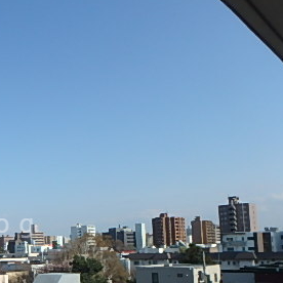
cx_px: -32
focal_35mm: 43
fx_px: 398
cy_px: 226
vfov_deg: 37.8
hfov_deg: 33.8
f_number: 6
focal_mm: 3.7
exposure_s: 1/500
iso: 125
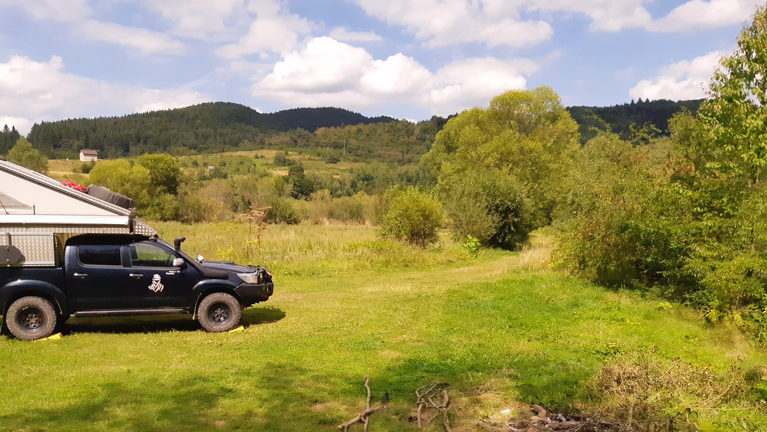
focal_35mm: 29
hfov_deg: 66.1
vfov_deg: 39.6
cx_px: 383
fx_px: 590
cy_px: 293
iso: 400
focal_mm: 3.93
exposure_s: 1/12346
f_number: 1.7
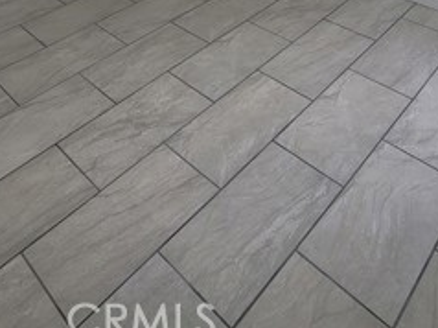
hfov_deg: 52.4
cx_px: 184
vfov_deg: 31.5
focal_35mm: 35
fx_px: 442
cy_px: -96
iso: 64
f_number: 2.2
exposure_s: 1/274
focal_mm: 2.2
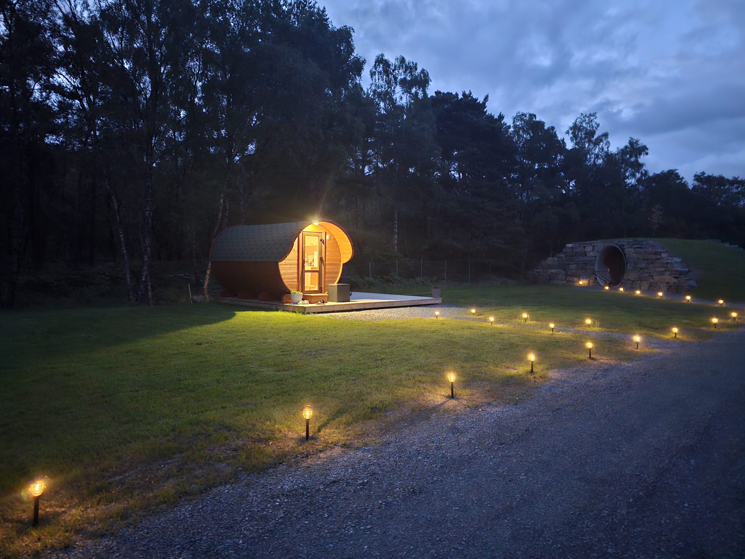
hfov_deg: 73.9
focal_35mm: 23
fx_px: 495
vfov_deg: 58.9
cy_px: 280
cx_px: 372
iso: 1600
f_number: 1.7
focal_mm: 6.3
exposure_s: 1/8
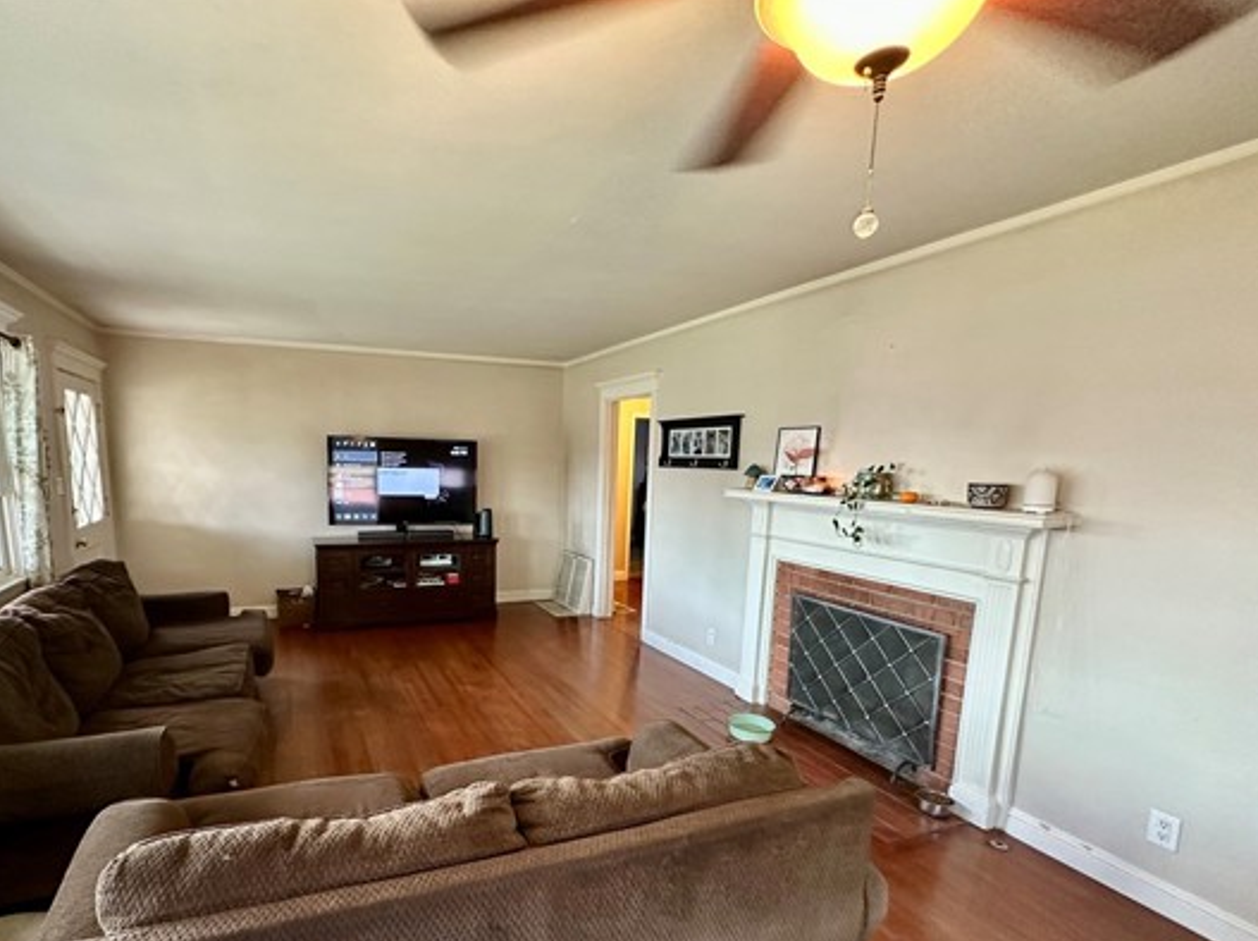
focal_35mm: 17
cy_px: 558
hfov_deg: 90.1
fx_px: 617
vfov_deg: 73.9
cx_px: 511
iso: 500
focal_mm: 2.22
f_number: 2.2
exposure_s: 1/60
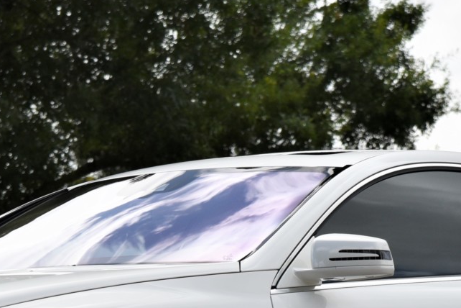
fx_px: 4904
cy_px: 393
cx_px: 197
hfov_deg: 5.4
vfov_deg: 3.6
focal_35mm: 383
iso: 640
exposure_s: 1/800
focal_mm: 120
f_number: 7.1
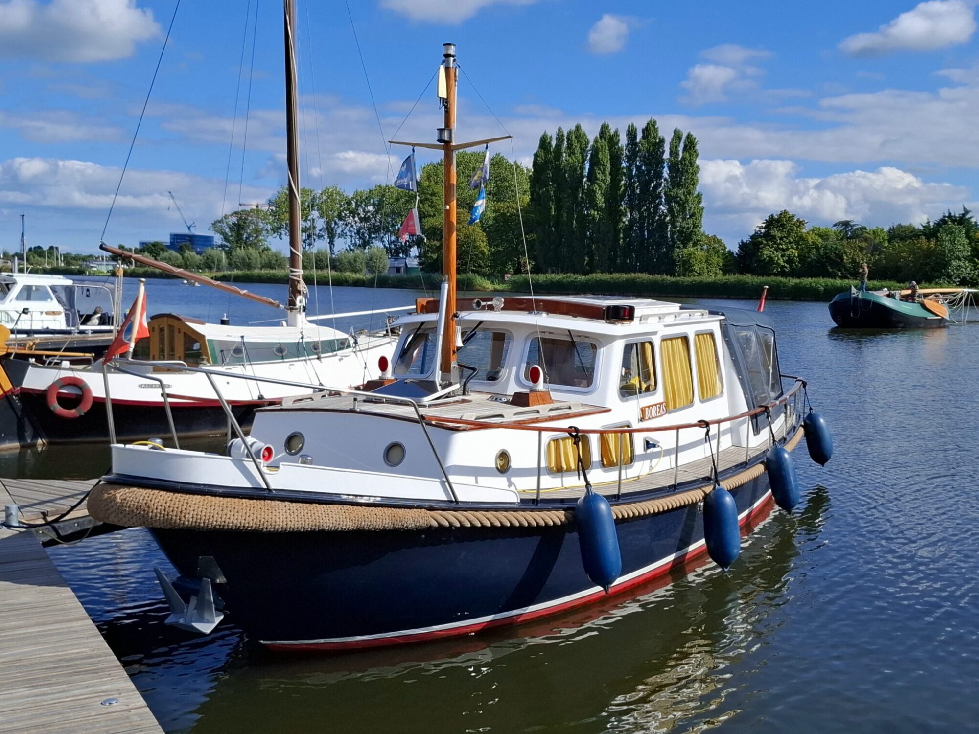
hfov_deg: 73.9
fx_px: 650
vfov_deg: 58.9
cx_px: 490
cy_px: 367
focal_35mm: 23
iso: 50
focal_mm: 5.54
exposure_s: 1/5000
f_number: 1.8
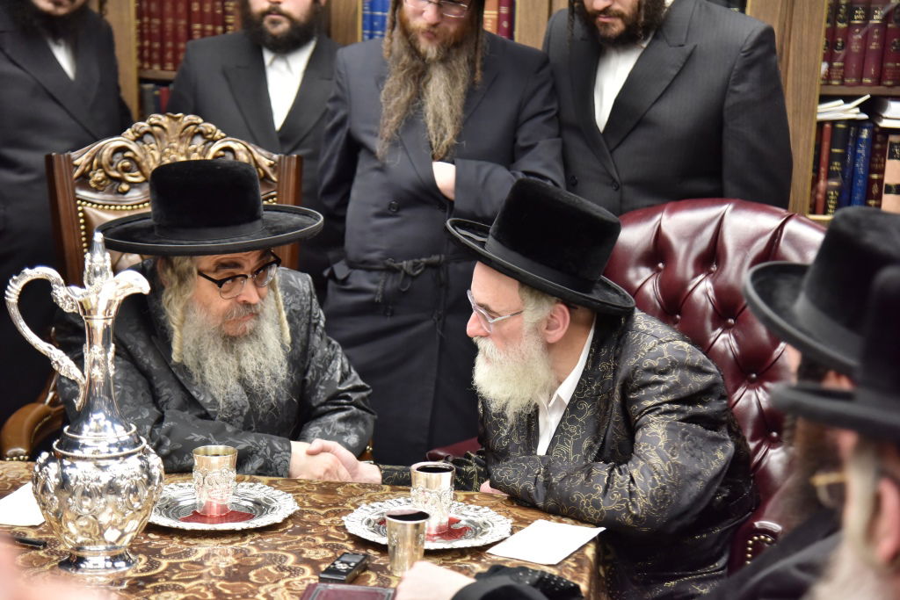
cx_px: 450
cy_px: 300
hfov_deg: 28.8
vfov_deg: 19.5
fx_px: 1750
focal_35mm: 70
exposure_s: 1/320
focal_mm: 70
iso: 1600
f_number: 4
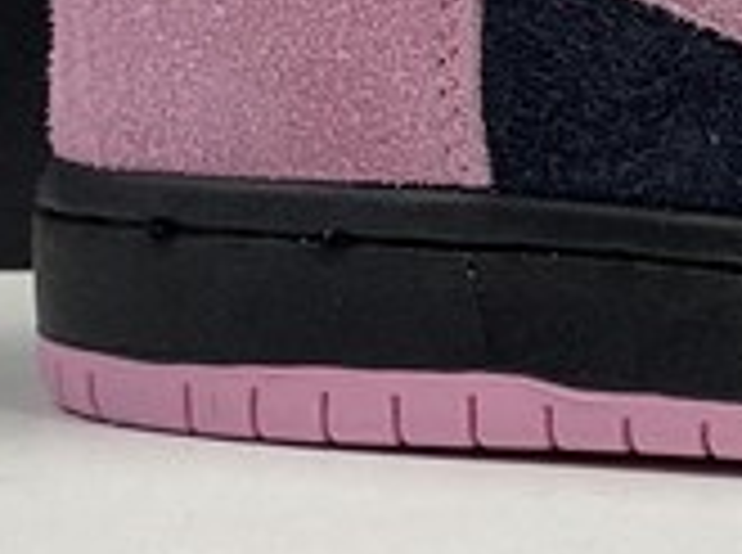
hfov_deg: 11.1
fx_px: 3379
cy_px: -9
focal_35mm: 158
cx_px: 1583
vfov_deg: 9.3
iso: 50
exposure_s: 1/100
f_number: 1.8
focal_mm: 4.25
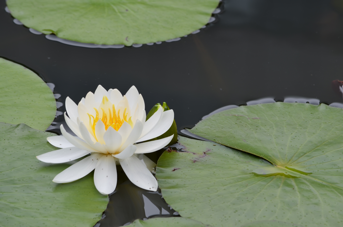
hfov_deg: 6.9
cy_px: 114
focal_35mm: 300
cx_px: 172
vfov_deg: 4.6
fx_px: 2852
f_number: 8
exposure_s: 1/100
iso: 100
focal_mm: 200
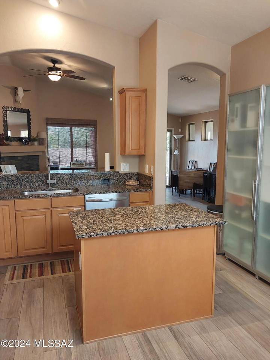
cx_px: 135
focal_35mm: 27
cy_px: 180
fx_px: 281
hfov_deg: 51.4
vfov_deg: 65.3
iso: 320
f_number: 1.8
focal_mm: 4
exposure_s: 1/60
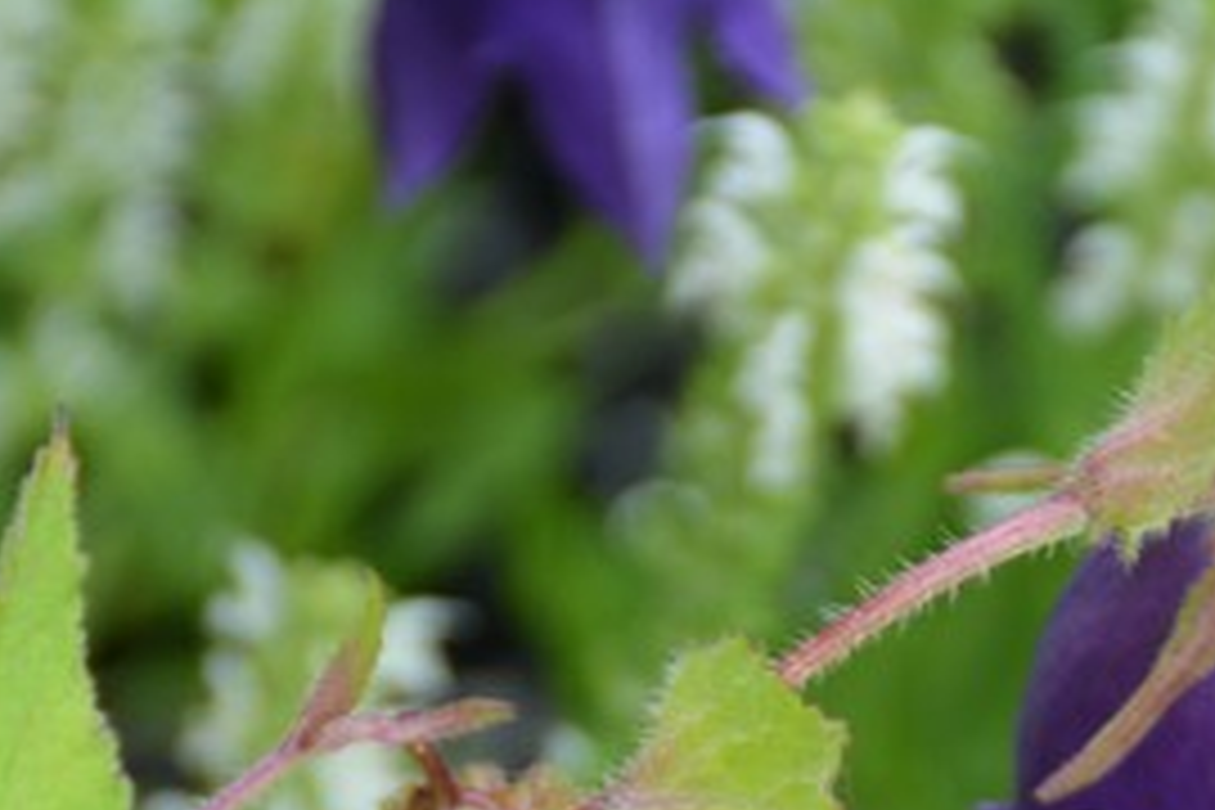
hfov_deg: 4.3
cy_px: 1528
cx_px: 747
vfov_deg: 2.8
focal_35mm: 484
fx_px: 16330
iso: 200
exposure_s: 1/160
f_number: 6.3
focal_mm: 85
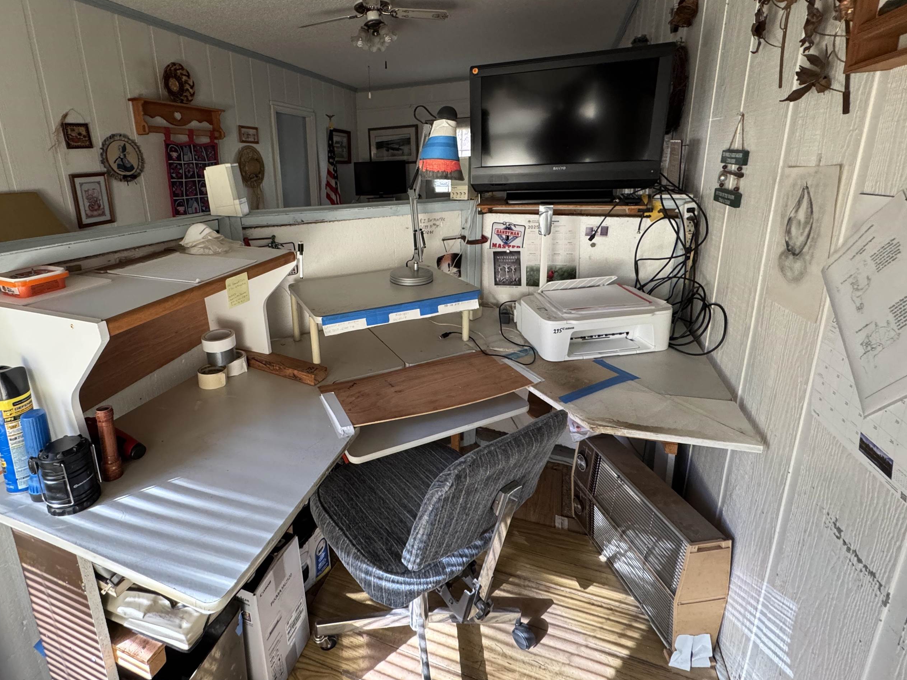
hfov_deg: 90.4
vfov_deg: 74.0
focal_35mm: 17
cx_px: 385
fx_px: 445
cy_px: 277
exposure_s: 1/60
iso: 400
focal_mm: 2.22
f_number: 2.2
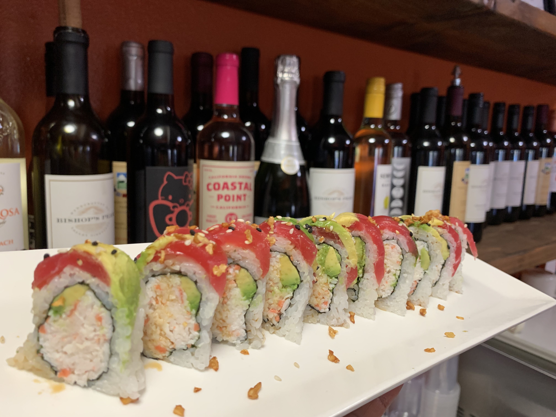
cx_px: 278
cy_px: 208
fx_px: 418
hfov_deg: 67.3
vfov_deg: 53.1
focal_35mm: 26
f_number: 1.8
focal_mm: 4.25
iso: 200
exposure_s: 1/60
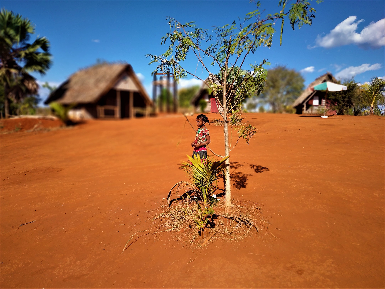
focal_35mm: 24
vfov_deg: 56.8
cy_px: 144
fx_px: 267
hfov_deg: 71.6
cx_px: 192
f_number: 1.9
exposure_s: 1/1629
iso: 100
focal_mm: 3.94
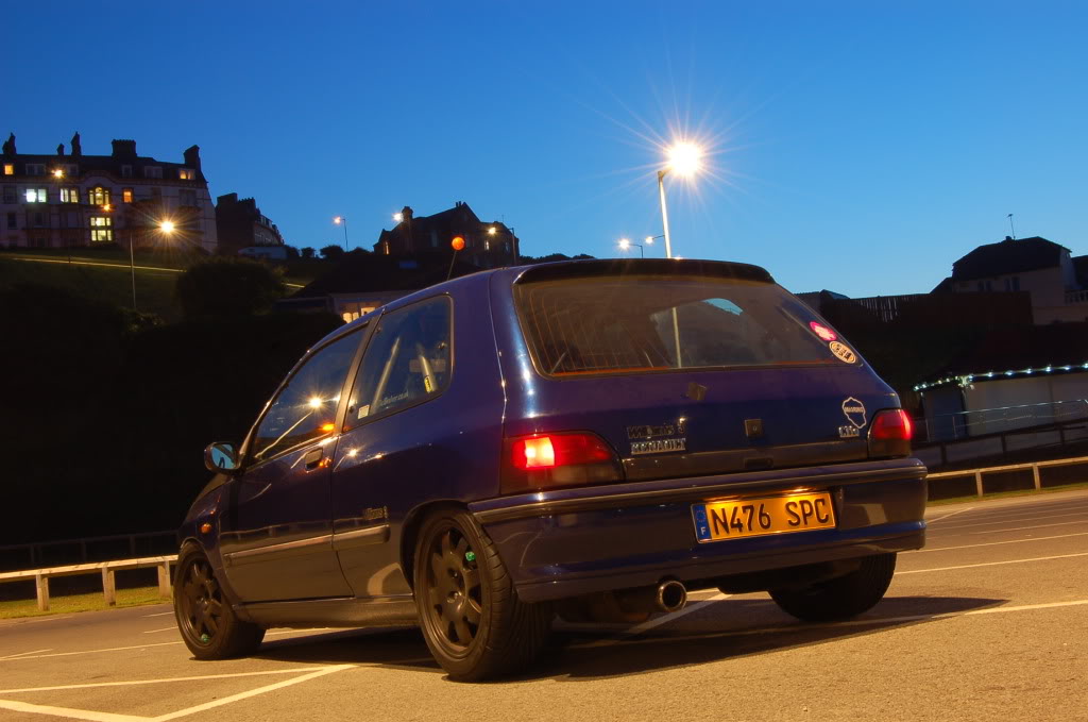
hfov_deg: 41.2
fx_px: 1448
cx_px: 544
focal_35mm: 48
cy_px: 361
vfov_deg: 28.0
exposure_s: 15
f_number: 18
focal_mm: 32
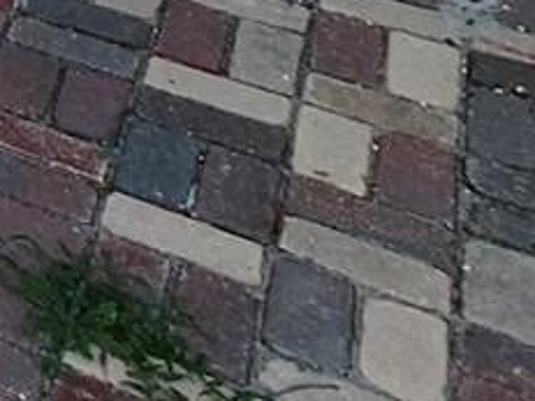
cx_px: -980
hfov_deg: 12.3
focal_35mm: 90
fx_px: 1390
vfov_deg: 10.7
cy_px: -827
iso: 50
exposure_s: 1/484
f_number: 2.2
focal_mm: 2.2
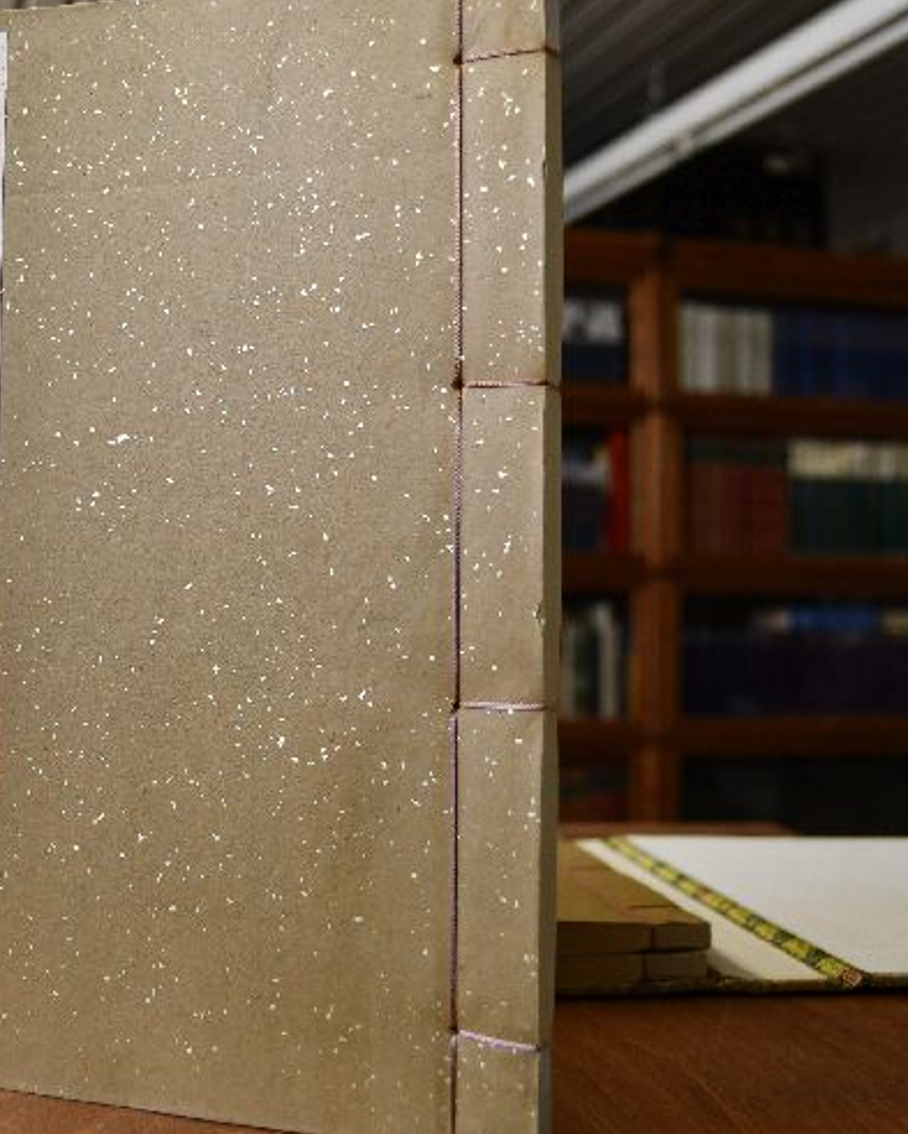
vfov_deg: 42.9
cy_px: 568
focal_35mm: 43
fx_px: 1444
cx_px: 261
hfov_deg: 34.4
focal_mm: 20
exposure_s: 1/160
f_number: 3.5
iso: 800
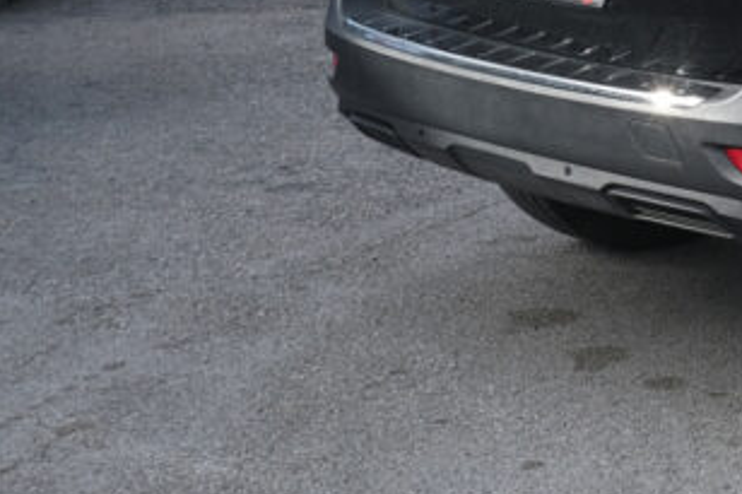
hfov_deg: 13.3
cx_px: 1190
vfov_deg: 9.4
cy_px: -114
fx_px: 2946
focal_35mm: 143
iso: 160
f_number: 9
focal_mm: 28.8
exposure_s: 1/125
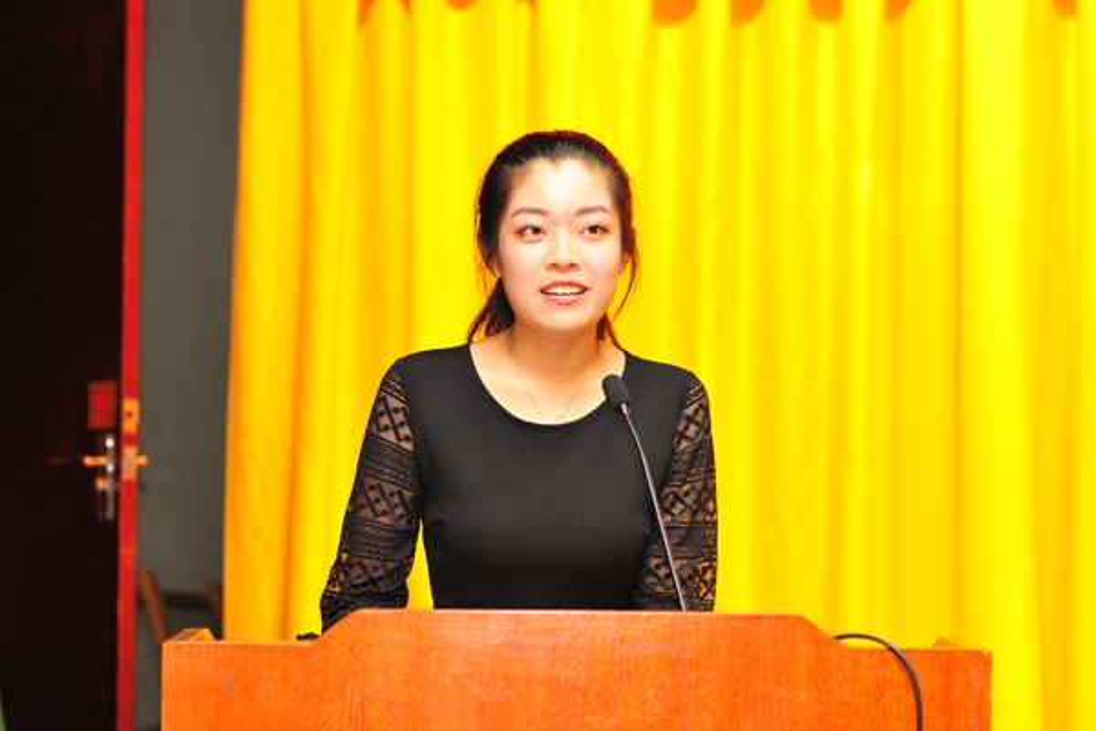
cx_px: 548
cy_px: 366
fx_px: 2131
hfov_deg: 28.8
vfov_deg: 19.5
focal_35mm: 70
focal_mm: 70
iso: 800
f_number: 3.5
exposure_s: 1/125
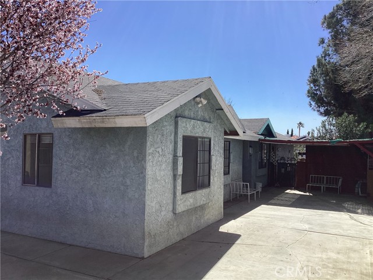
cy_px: 140
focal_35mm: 31
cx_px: 186
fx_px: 334
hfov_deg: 58.4
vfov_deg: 45.4
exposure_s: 1/1773
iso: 25
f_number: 2.4
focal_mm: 3.3
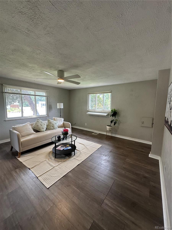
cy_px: 115
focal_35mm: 14
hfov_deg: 85.7
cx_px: 86
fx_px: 93
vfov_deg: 102.1
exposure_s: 1/120
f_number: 2.2
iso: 160
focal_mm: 2.22
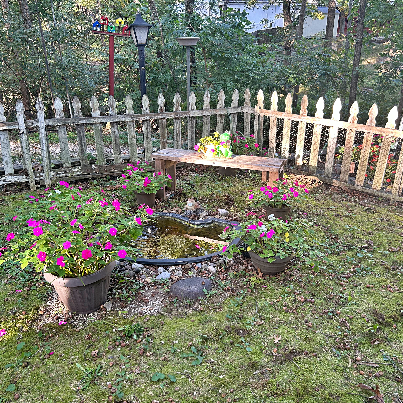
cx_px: 202
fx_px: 408
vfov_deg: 52.5
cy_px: 204
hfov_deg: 52.5
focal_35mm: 31
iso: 100
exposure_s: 1/121
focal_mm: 5.7
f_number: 1.5
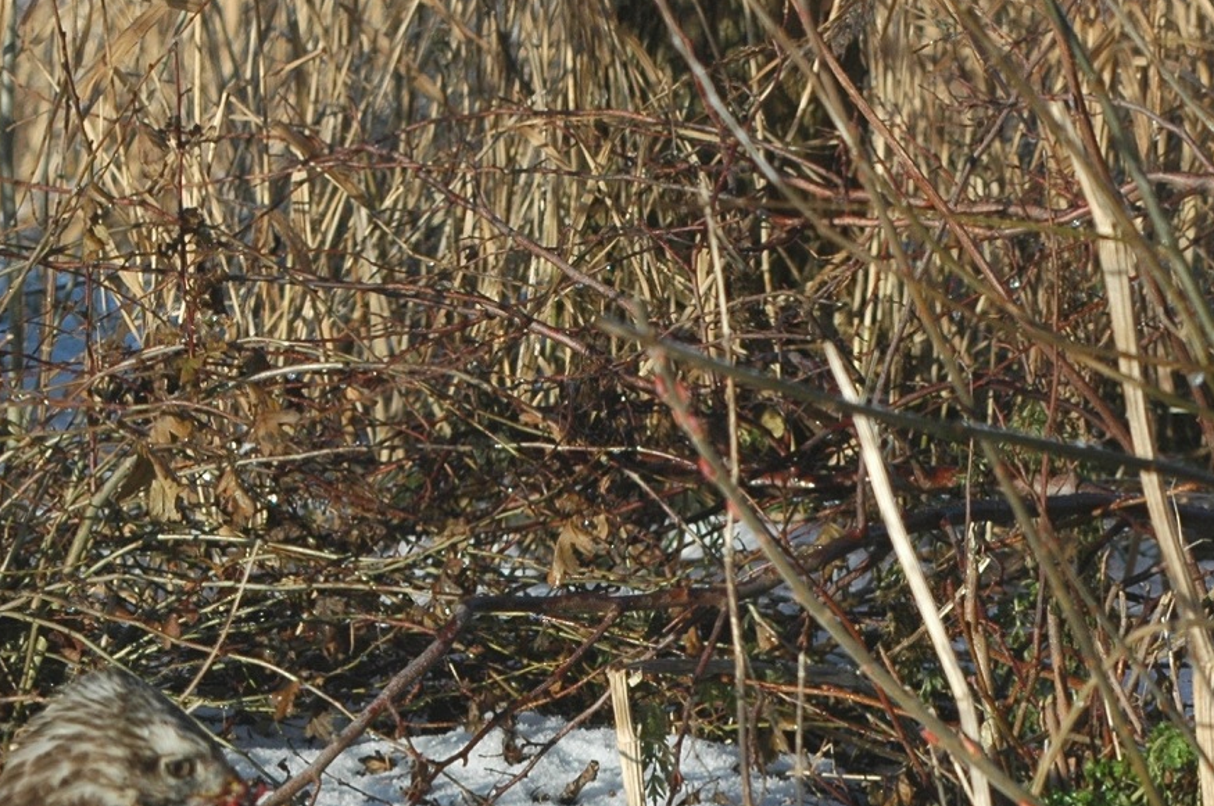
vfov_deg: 4.0
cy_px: 949
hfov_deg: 6.0
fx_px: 11491
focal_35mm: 341
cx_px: 571
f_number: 6.3
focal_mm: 95
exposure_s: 1/640
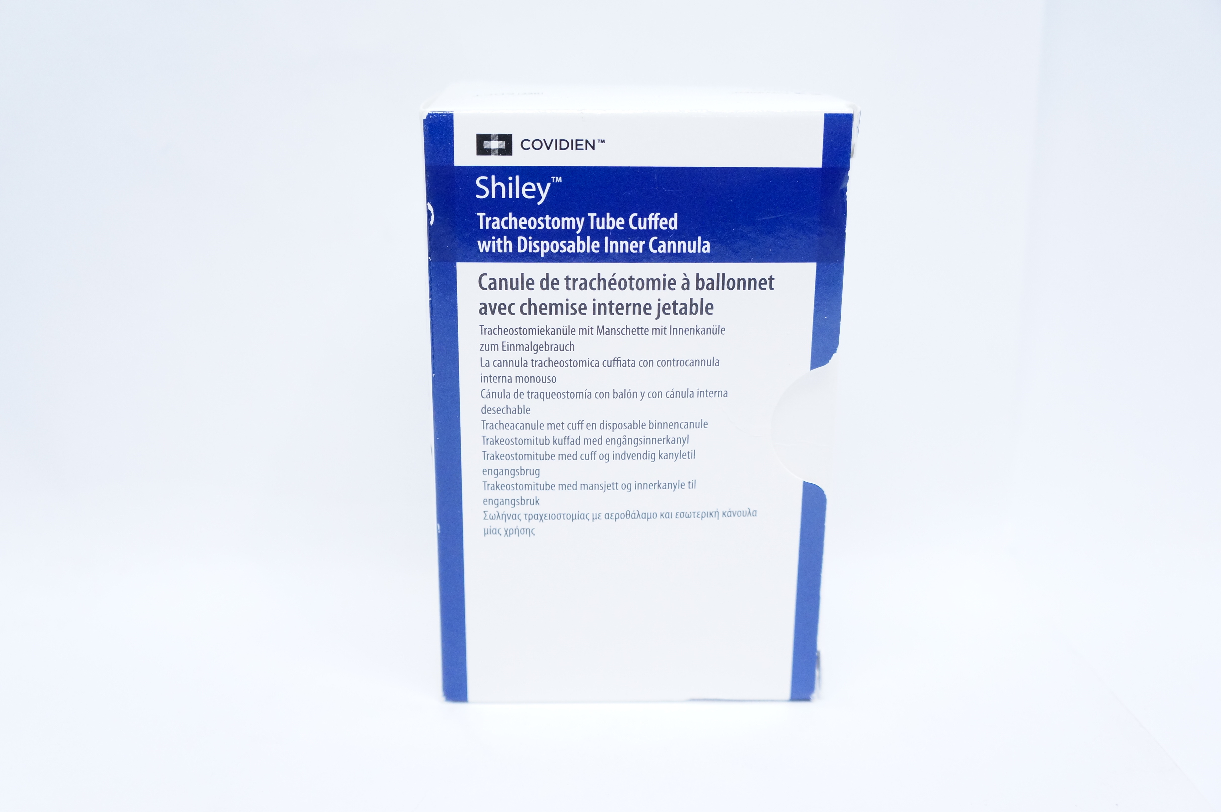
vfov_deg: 36.8
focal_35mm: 36
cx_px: 610
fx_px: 1220
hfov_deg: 53.2
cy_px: 406
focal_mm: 24
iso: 1600
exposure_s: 1/160
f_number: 4
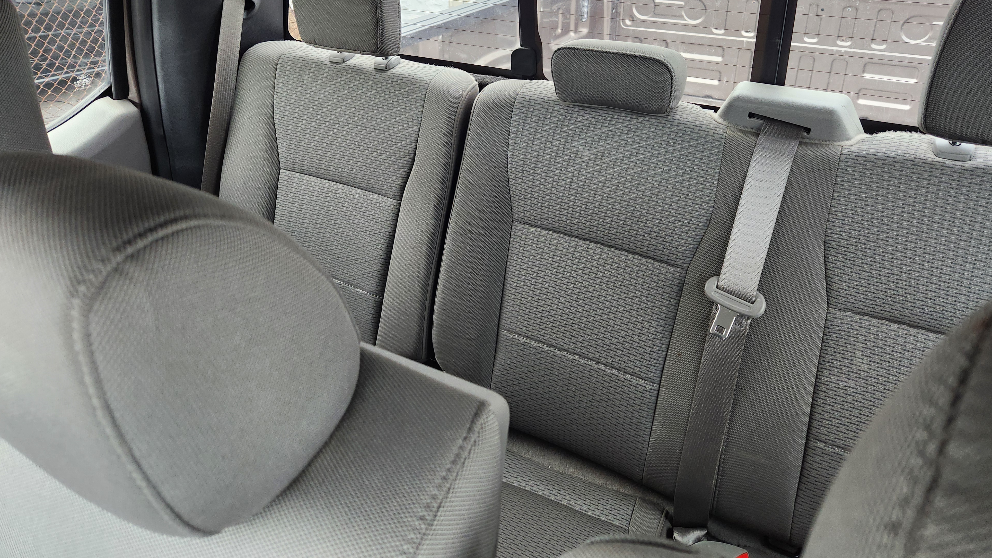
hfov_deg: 71.9
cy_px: 181
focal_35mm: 26
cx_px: 508
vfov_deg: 43.7
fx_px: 684
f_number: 1.8
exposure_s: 1/180
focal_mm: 5.4
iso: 200
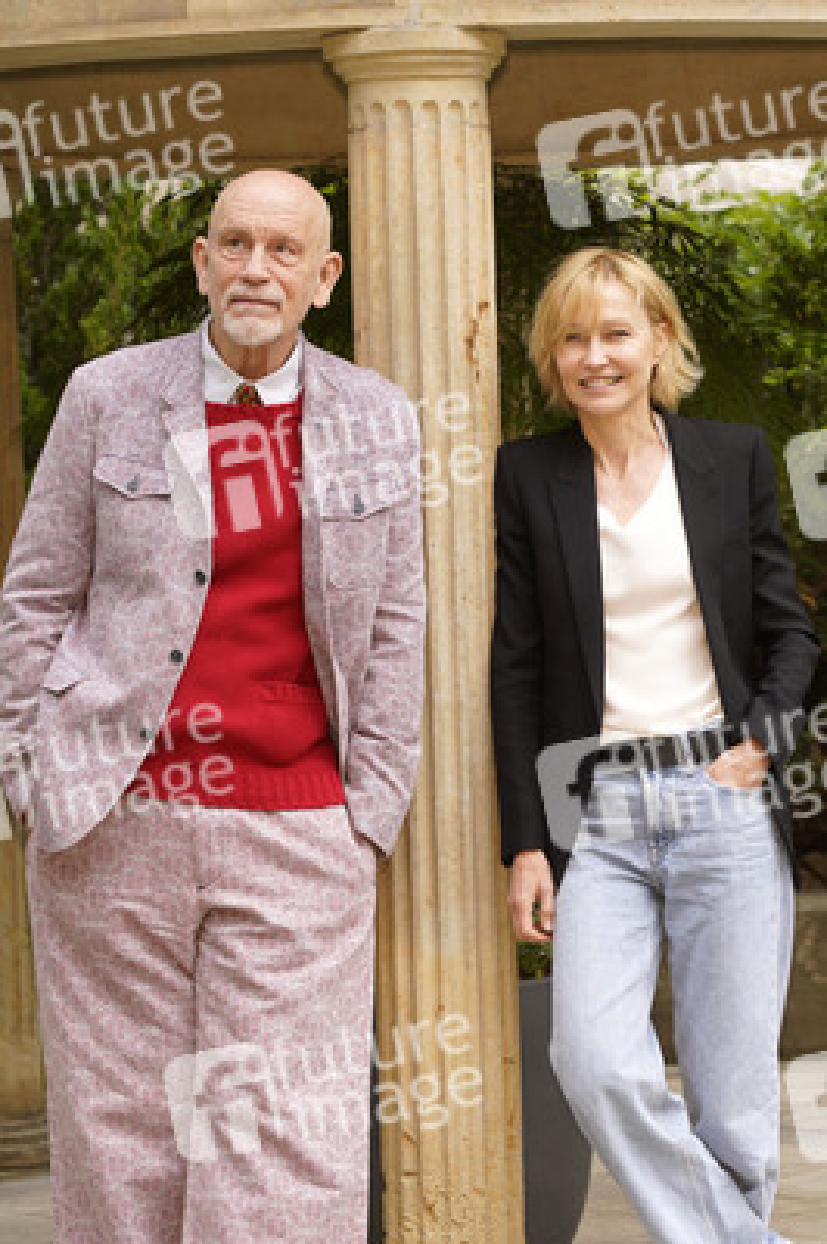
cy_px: 622
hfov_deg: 15.5
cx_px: 414
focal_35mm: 88
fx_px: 3037
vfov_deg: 23.1
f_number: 5.6
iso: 100
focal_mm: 88
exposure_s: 1/160
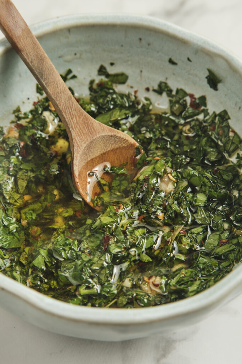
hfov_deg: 13.0
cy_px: 182
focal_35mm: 105
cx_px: 121
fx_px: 1058
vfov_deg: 19.5
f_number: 8
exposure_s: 1/250
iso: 160
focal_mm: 70
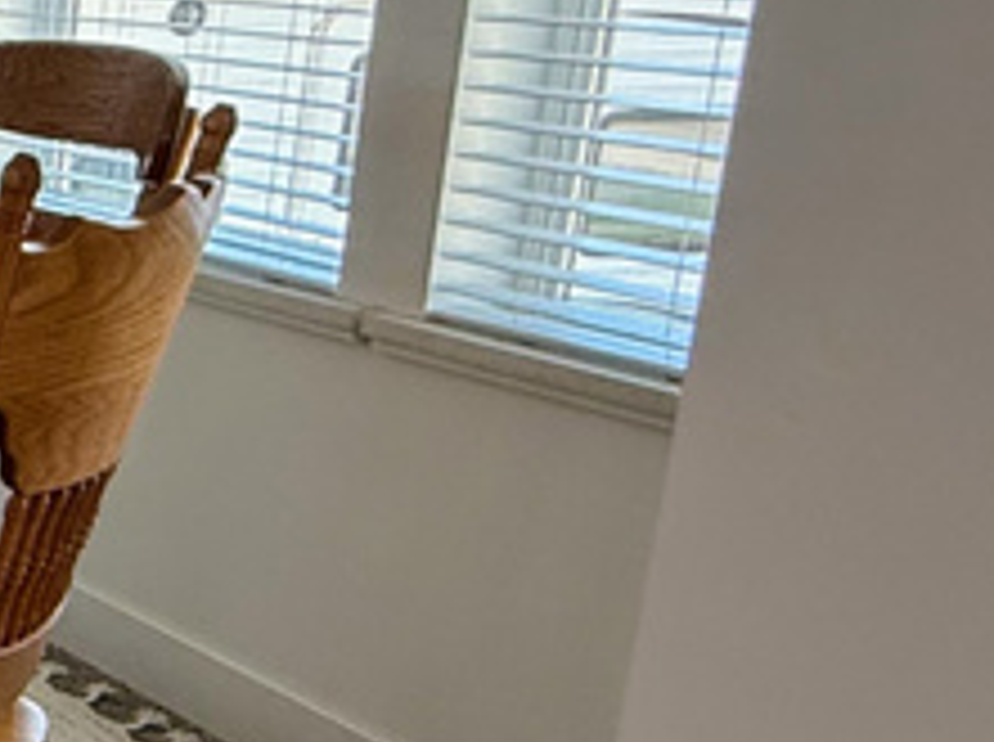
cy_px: 400
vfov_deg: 22.5
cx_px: -994
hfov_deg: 18.8
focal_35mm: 65
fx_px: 1863
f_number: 2.2
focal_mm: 2.22
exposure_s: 1/120
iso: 200
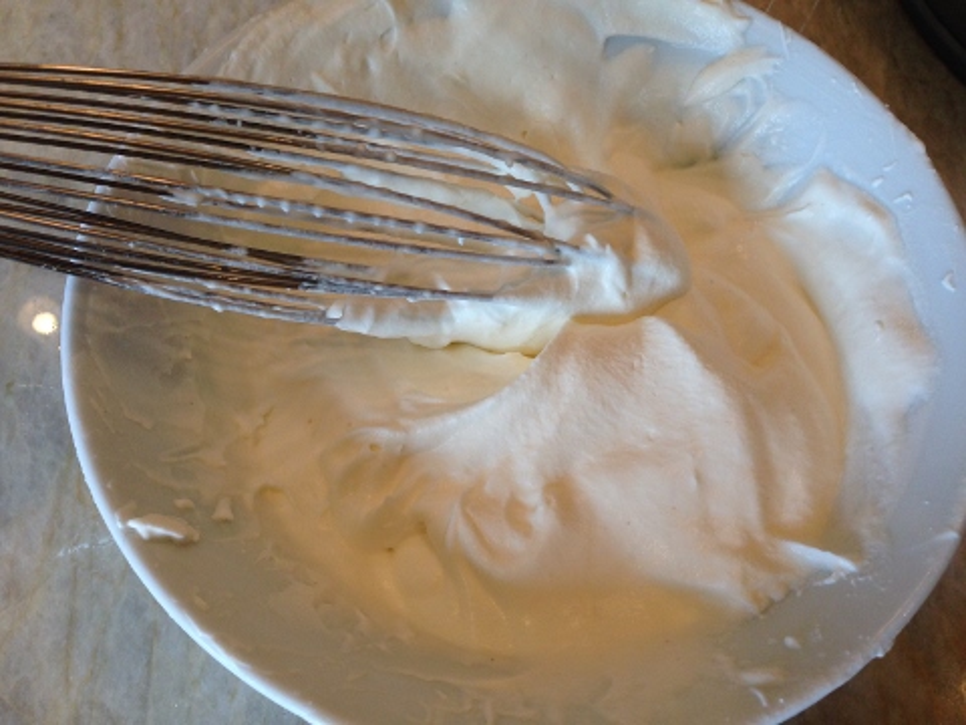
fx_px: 921
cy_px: 362
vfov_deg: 42.9
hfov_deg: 55.4
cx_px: 483
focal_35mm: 33
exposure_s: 1/120
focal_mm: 4.12
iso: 80
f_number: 2.4
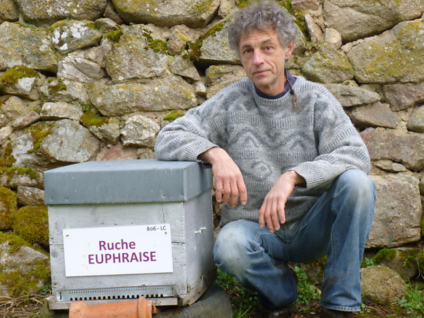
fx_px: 980
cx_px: 212
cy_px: 159
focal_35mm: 80
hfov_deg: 24.4
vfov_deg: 18.4
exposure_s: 1/80
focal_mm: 14.2
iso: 125
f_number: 4.9
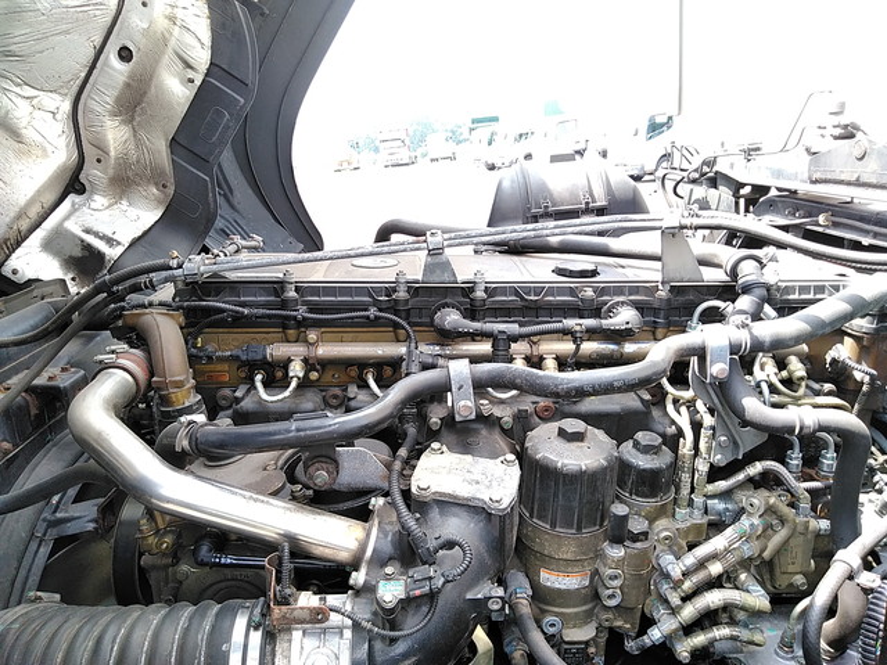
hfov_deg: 65.3
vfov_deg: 51.4
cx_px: 444
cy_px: 332
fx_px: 692
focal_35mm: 27
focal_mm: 3.46
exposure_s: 1/120
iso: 105
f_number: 2.2
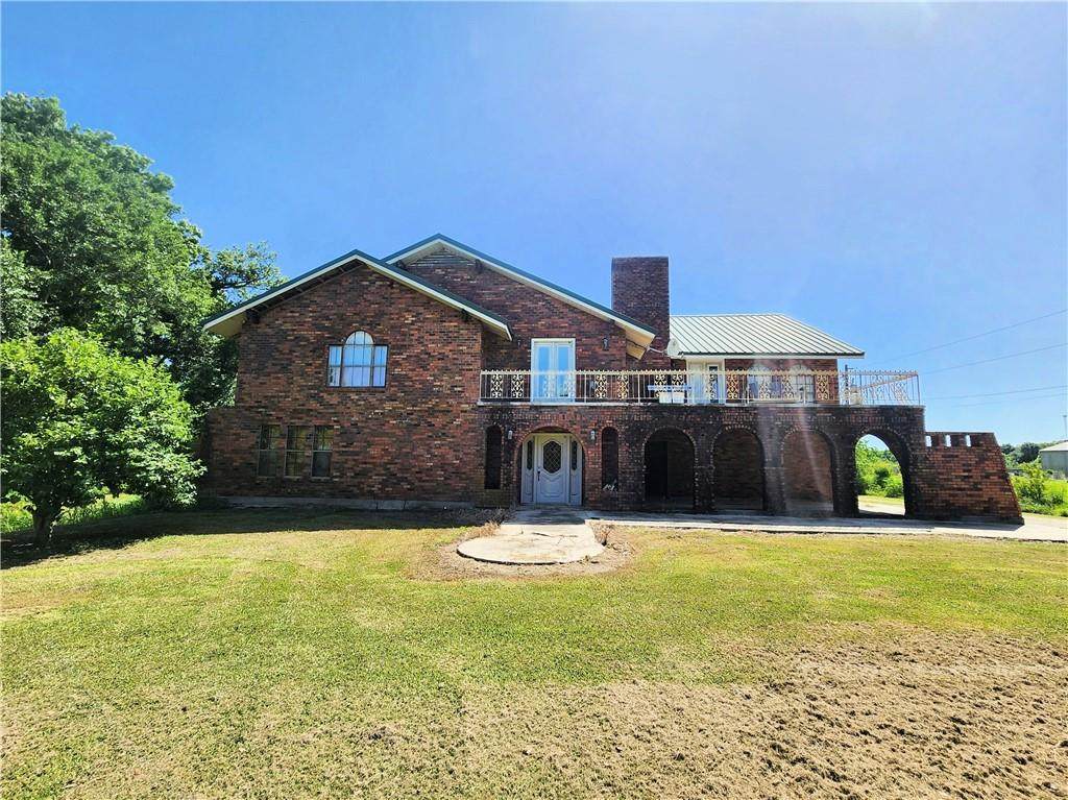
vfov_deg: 89.9
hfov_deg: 106.2
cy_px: 400
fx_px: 401
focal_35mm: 13
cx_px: 534
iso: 50
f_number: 2.2
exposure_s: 1/1761
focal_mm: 2.2
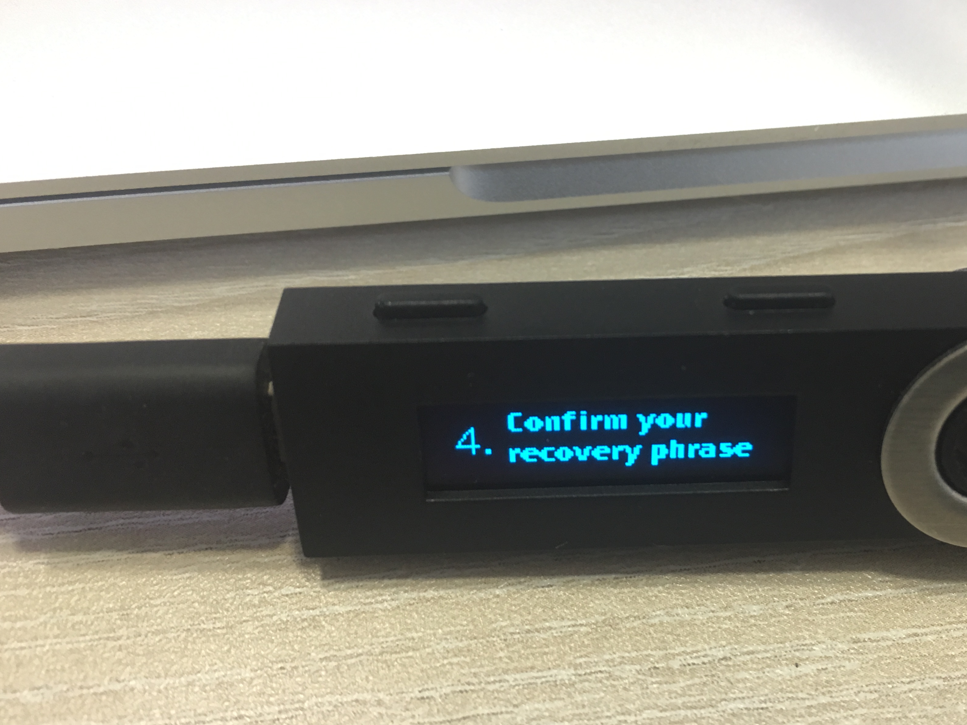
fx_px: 1034
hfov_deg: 49.6
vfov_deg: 38.7
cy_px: 349
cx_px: 610
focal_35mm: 37
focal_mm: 4.15
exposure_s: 1/33
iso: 125
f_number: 2.2
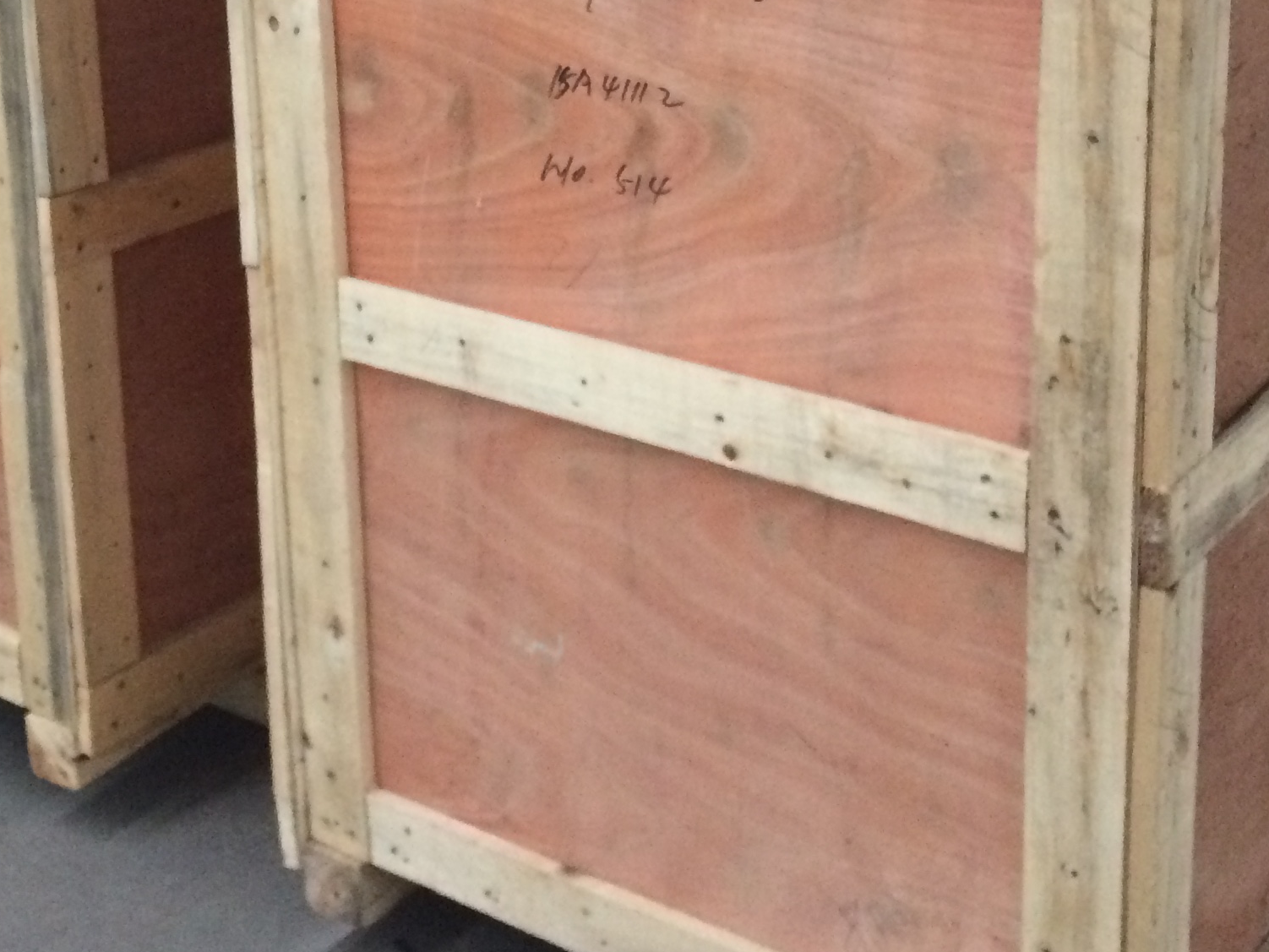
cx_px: 515
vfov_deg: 22.7
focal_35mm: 63
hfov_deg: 30.6
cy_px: 93
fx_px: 2310
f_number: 2.2
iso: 250
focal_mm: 4.15
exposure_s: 1/24
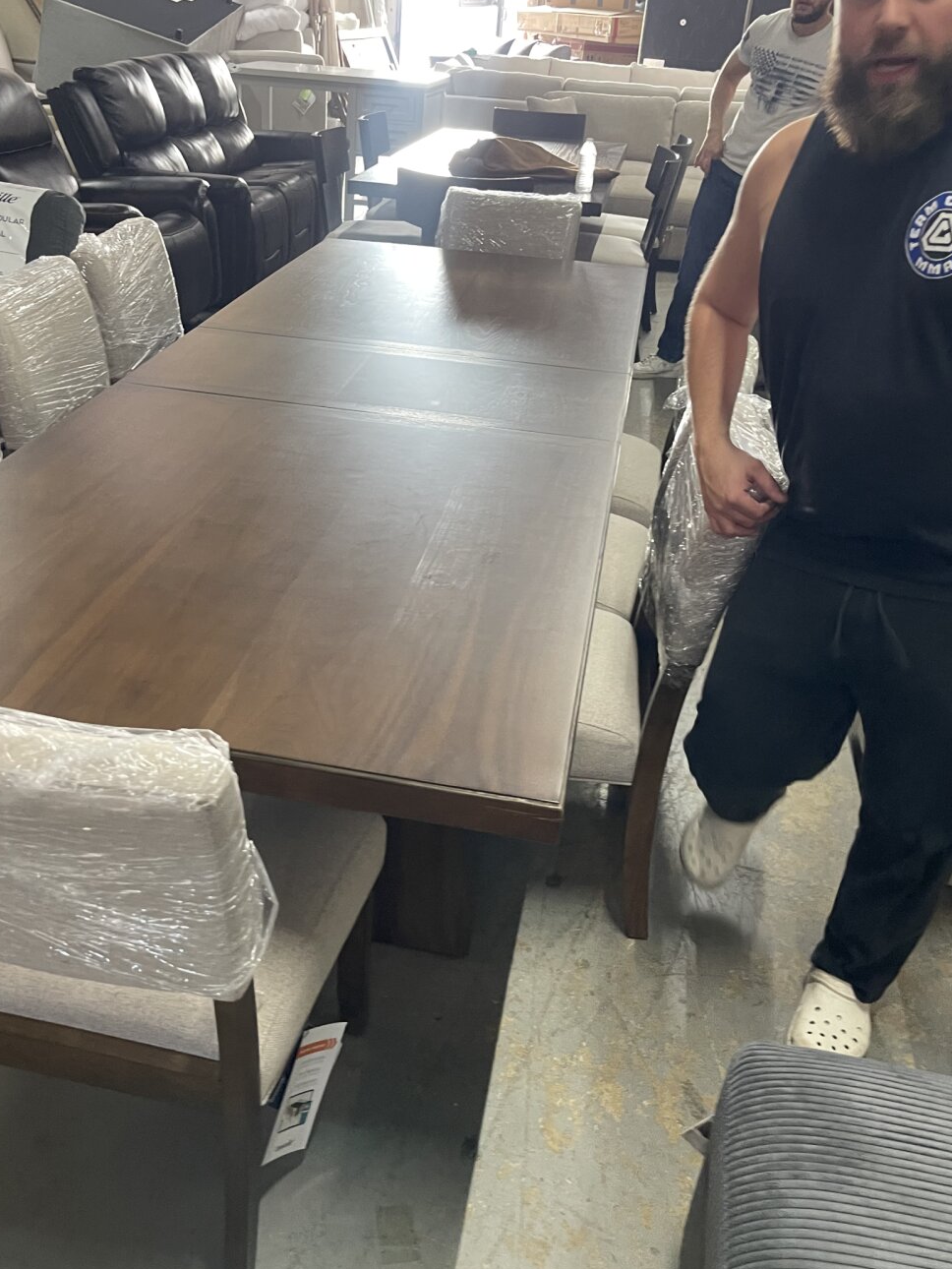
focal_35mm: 31
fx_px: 1136
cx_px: 409
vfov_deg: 58.3
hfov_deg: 45.3
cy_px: 629
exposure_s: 1/60
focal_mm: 5.1
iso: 200
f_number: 1.6
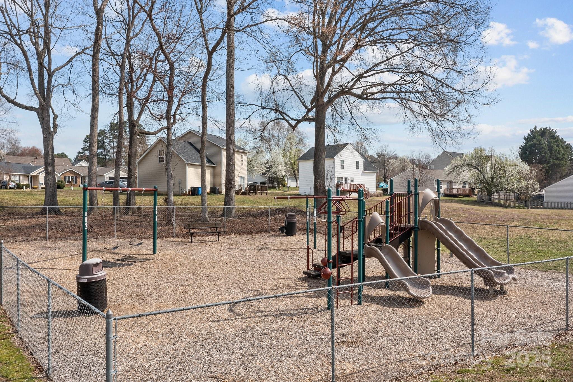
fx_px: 445
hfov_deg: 65.5
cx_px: 286
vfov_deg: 46.4
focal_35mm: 28
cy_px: 191
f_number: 5.6
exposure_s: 1/500
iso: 100
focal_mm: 10.26
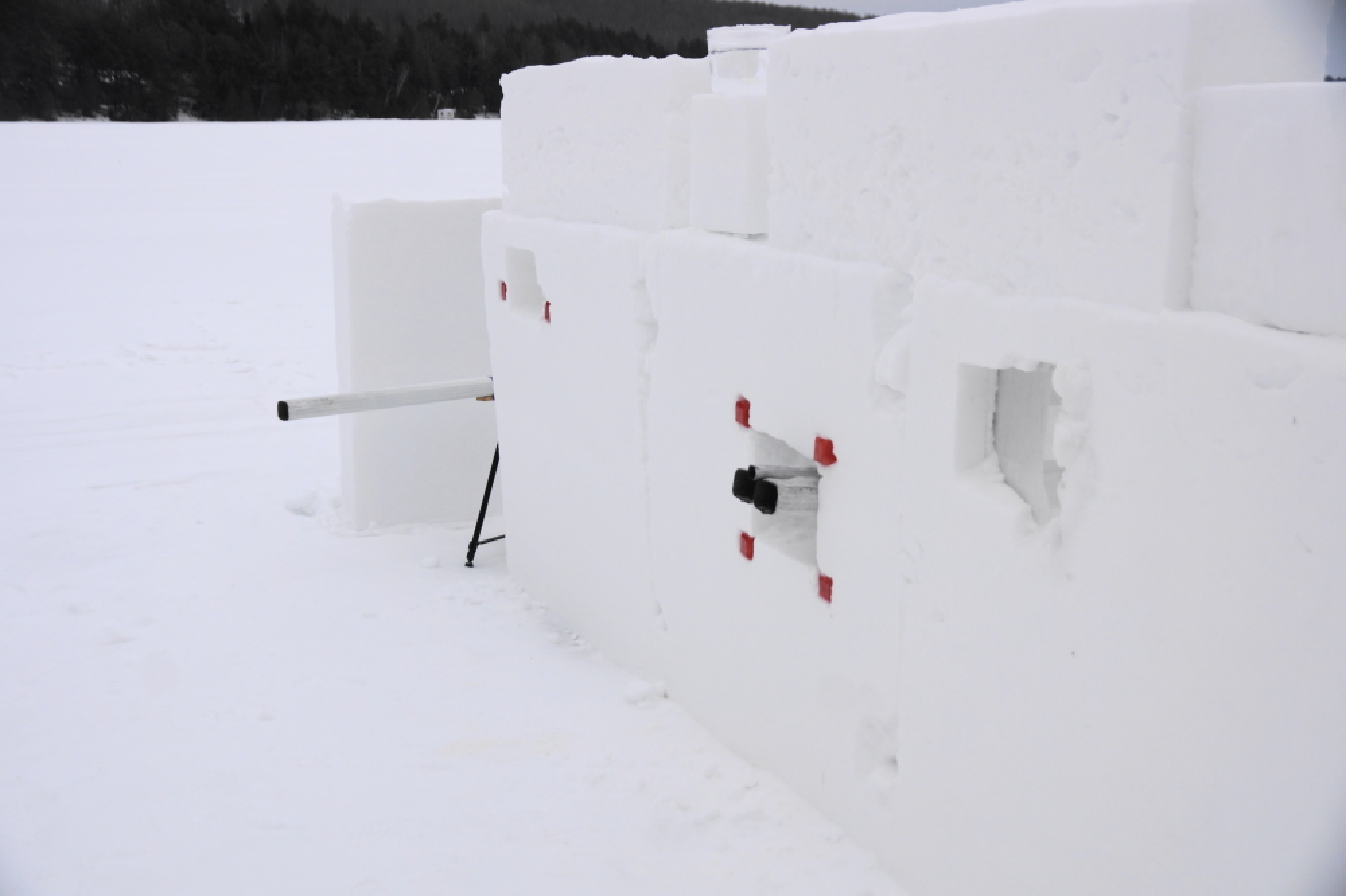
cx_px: 673
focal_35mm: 42
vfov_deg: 31.9
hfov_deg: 46.4
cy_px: 448
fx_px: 1570
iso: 100
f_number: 5
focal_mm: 28
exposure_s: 1/100
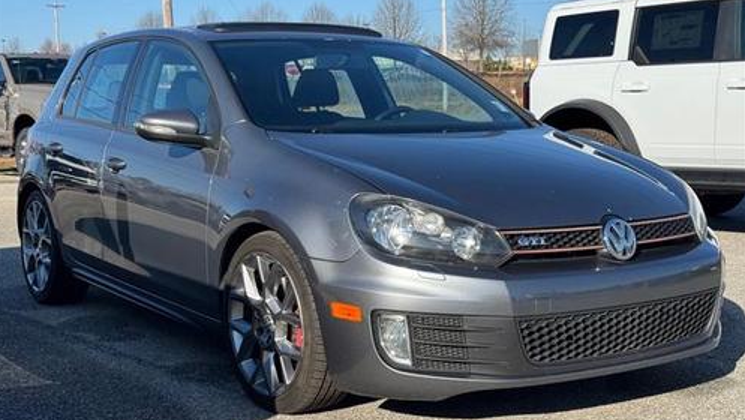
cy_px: 222
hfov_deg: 39.2
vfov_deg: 22.7
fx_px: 1047
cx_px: 369
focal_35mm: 53
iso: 64
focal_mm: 6.76
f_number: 1.78
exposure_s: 1/3096
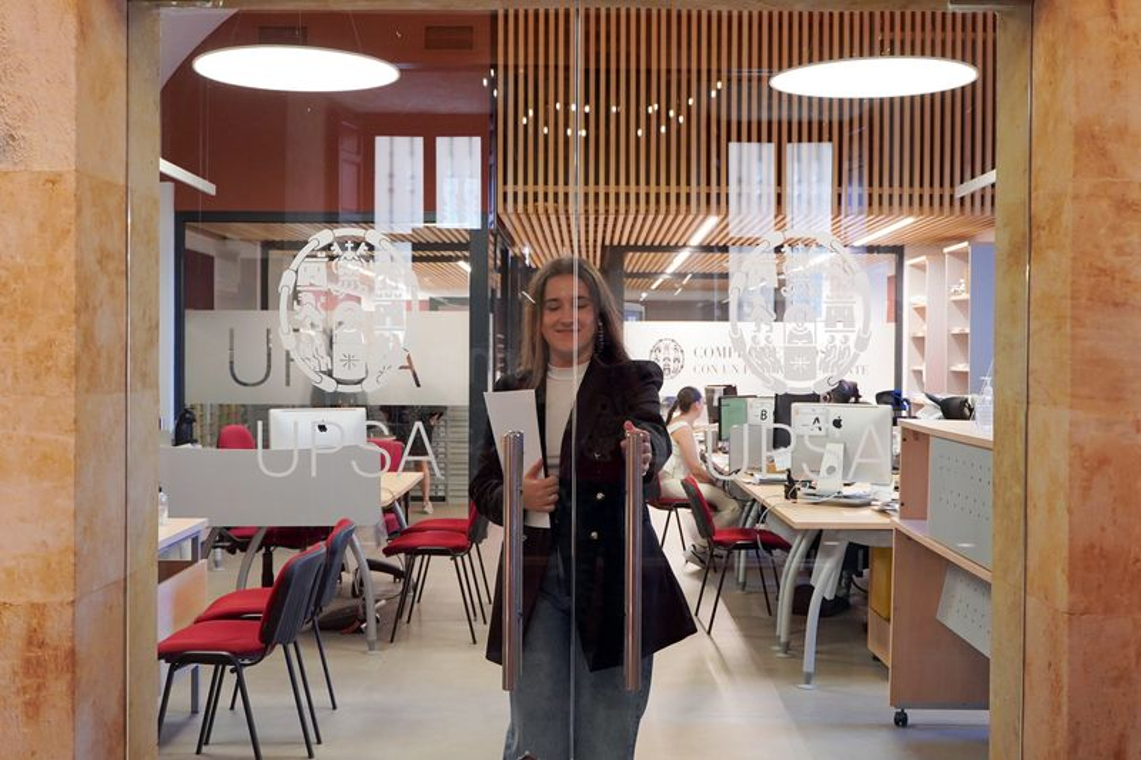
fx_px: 1331
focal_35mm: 42
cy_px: 380
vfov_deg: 31.9
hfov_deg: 46.4
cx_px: 570
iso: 2000
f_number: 4
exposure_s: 1/160
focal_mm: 28
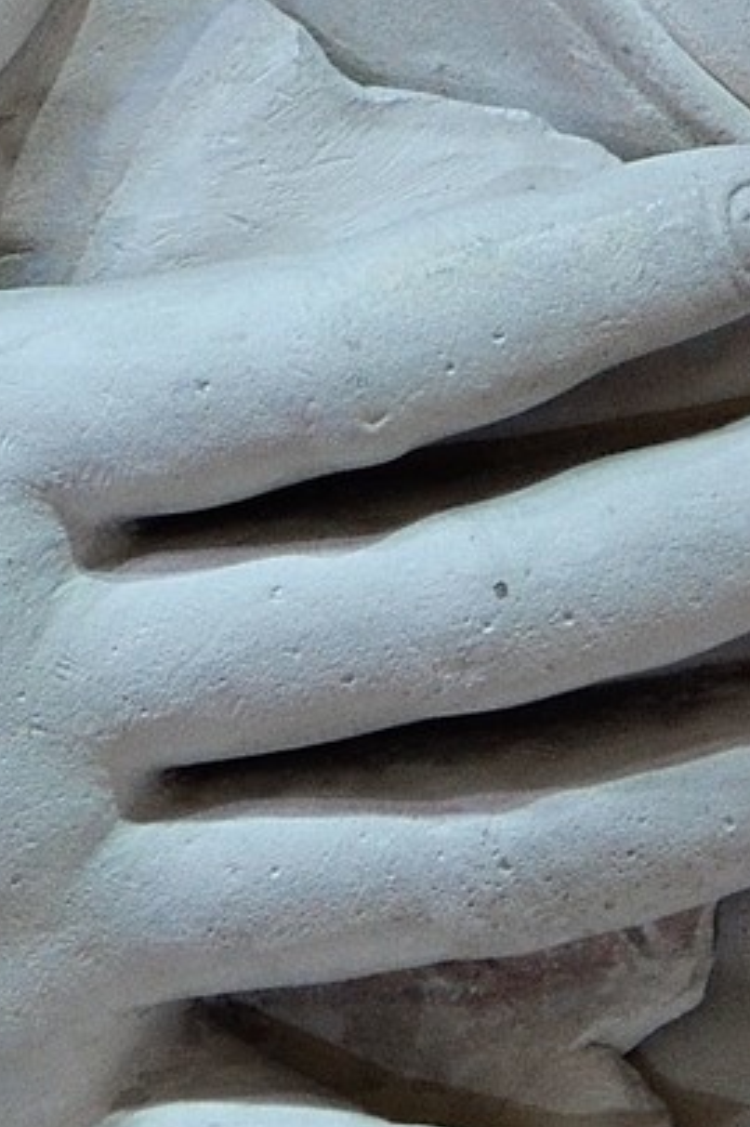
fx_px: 34371
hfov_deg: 1.2
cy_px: -1808
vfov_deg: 1.9
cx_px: -758
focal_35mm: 1099
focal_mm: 185
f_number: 8
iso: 1600
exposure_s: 1/30
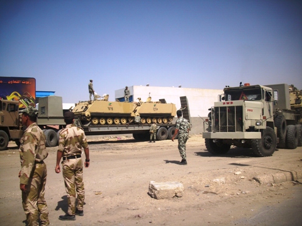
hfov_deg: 58.4
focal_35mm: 31
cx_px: 151
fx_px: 270
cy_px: 113
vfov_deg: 45.4
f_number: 5.6
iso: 50
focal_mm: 6.2
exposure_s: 1/707
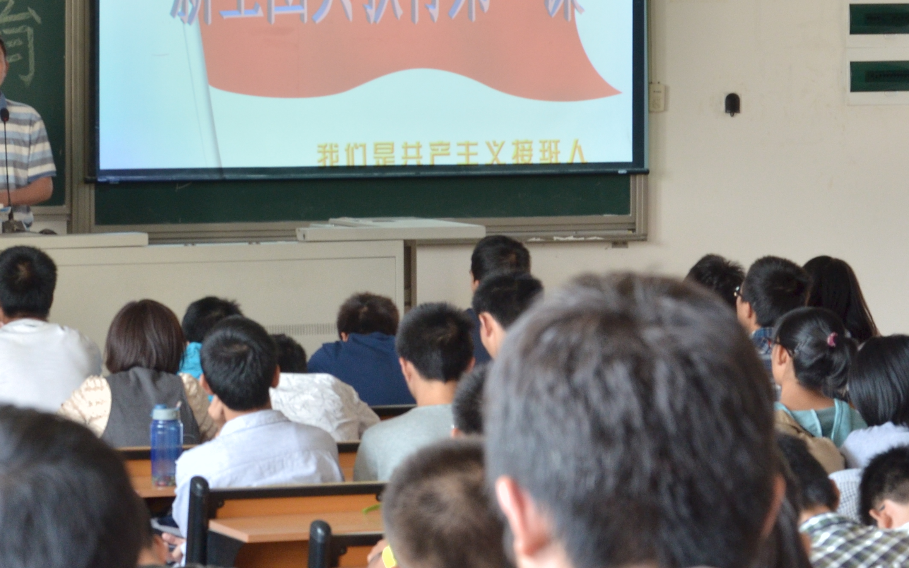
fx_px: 3963
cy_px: 53
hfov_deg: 13.0
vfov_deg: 8.2
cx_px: 234
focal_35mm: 160
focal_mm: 50
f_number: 8
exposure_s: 1/15
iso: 400
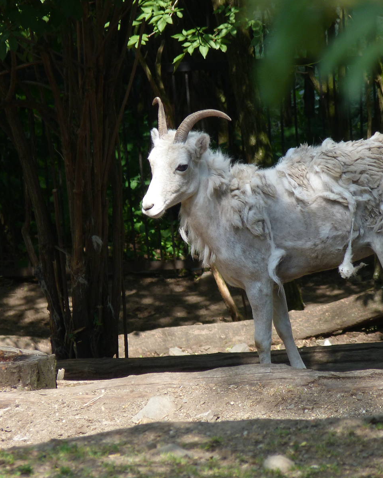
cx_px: 290
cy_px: 239
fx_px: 11828
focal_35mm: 835
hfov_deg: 1.9
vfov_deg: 2.3
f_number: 5.2
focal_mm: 108
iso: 80
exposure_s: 1/125
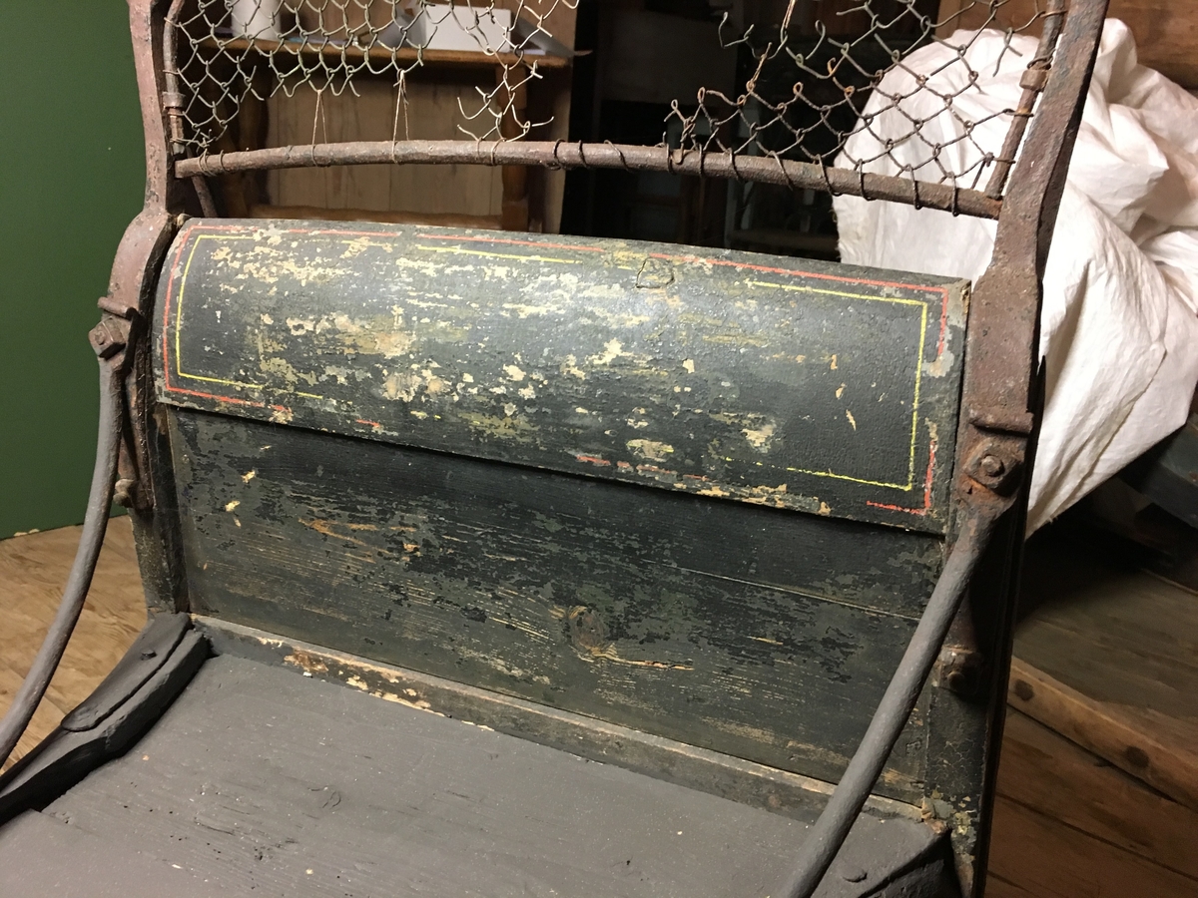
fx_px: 1004
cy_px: 449
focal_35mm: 29
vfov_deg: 48.2
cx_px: 599
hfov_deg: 61.7
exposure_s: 1/20
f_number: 2.2
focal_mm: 4.15
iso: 200
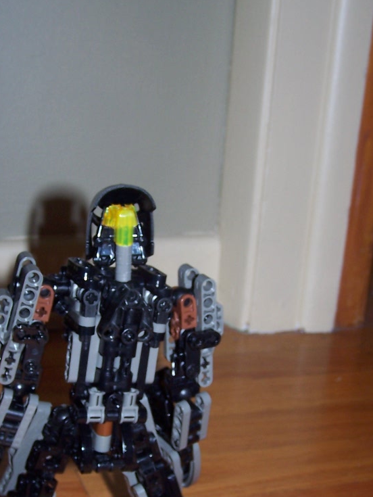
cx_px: 134
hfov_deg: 23.6
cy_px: 348
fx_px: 890
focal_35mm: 62
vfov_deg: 30.8
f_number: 2.8
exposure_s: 1/60
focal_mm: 6.3
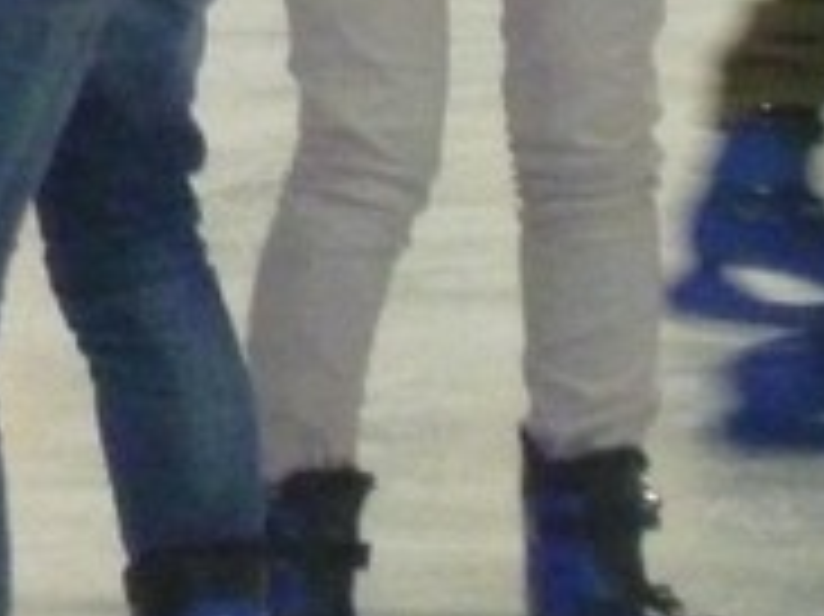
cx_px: -342
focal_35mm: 626
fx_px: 14892
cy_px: 283
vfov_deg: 2.4
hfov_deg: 3.2
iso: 1000
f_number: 5.8
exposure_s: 1/50
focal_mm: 19.9
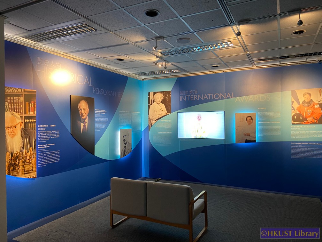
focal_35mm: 26
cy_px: 121
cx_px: 161
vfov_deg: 53.1
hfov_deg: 67.3
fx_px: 242
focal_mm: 4.25
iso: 320
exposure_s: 1/50
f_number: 1.8
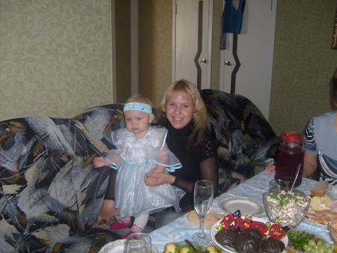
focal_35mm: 35
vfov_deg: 40.7
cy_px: 126
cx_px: 168
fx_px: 341
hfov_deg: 52.6
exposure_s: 1/45
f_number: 2.8
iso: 100
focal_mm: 5.8
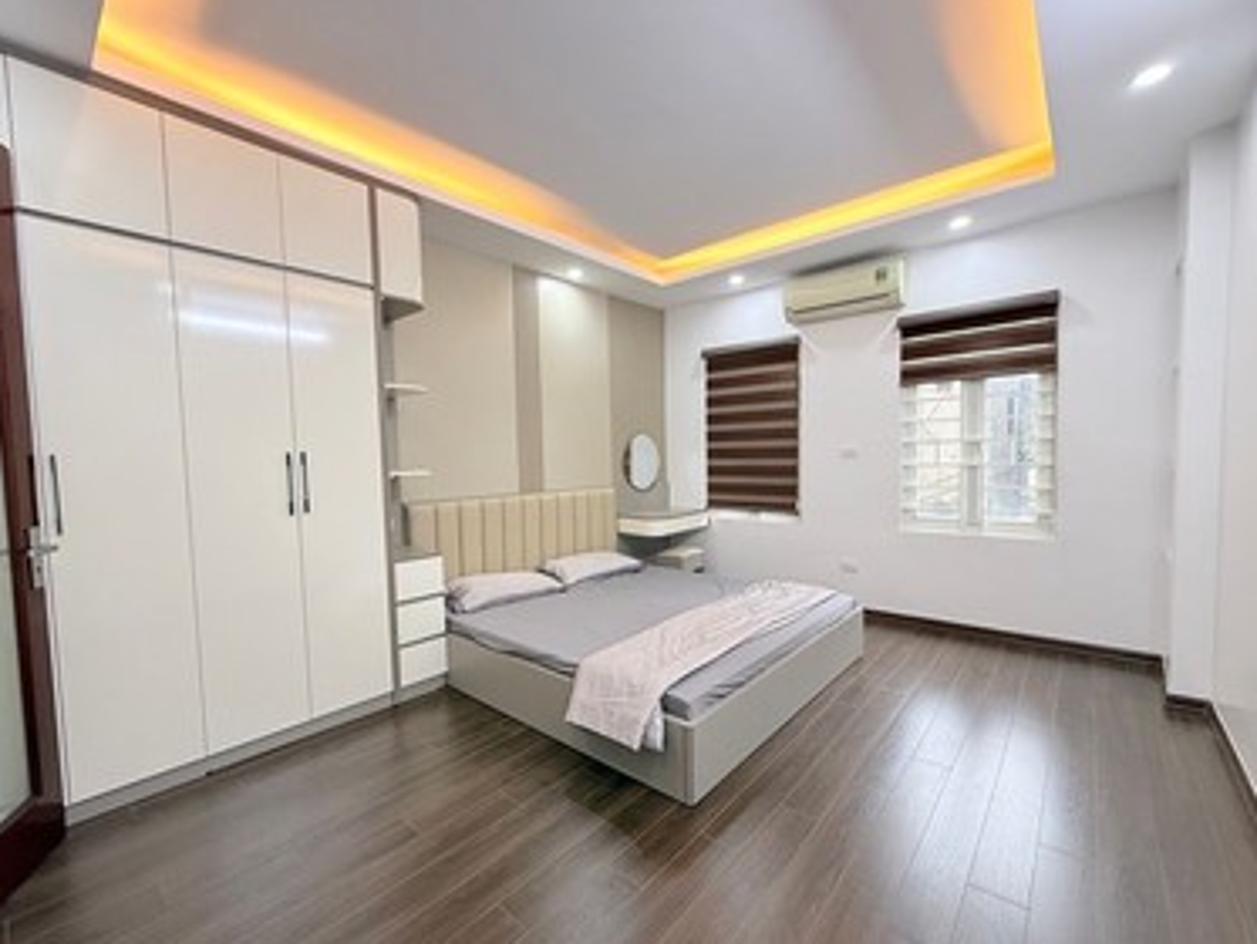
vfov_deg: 81.8
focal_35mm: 15
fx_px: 545
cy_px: 485
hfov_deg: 98.1
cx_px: 637
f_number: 2.2
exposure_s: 1/100
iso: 200
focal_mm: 2.22
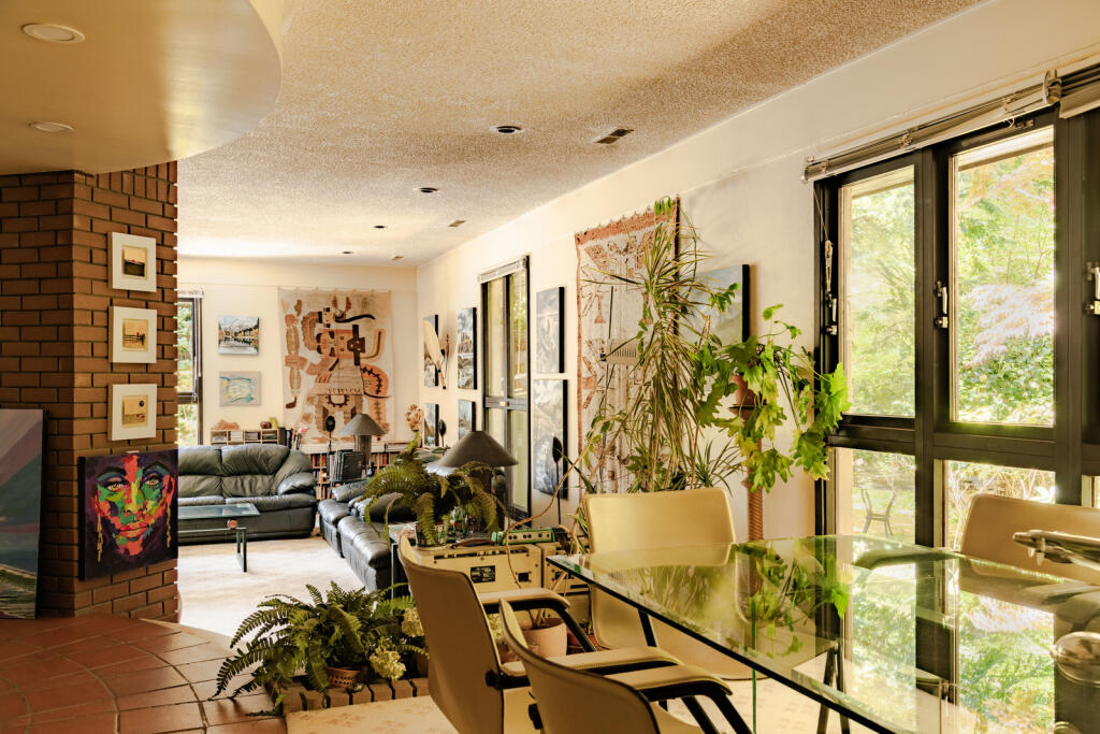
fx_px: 917
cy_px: 367
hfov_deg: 61.9
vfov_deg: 43.6
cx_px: 550
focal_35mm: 30
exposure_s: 1/25
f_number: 8
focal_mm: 30
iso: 200
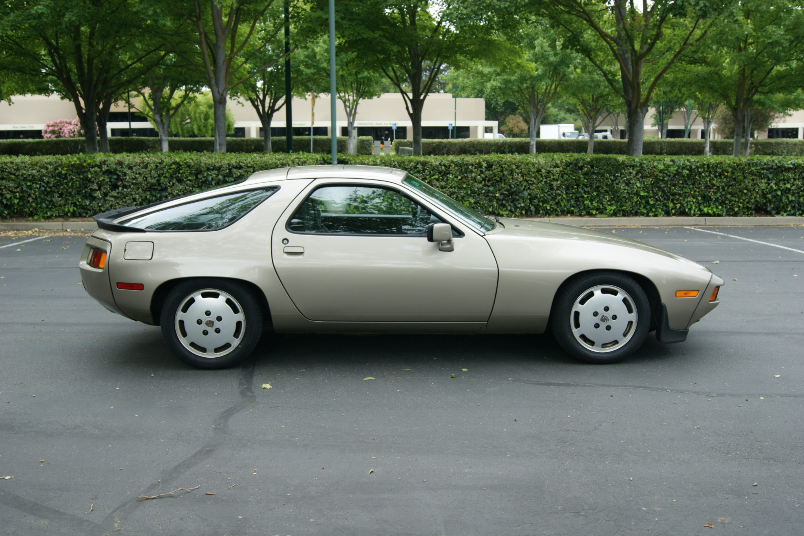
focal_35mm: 36
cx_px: 402
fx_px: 804
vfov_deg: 36.9
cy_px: 268
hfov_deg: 53.1
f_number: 6.3
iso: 100
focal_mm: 24
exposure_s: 1/60
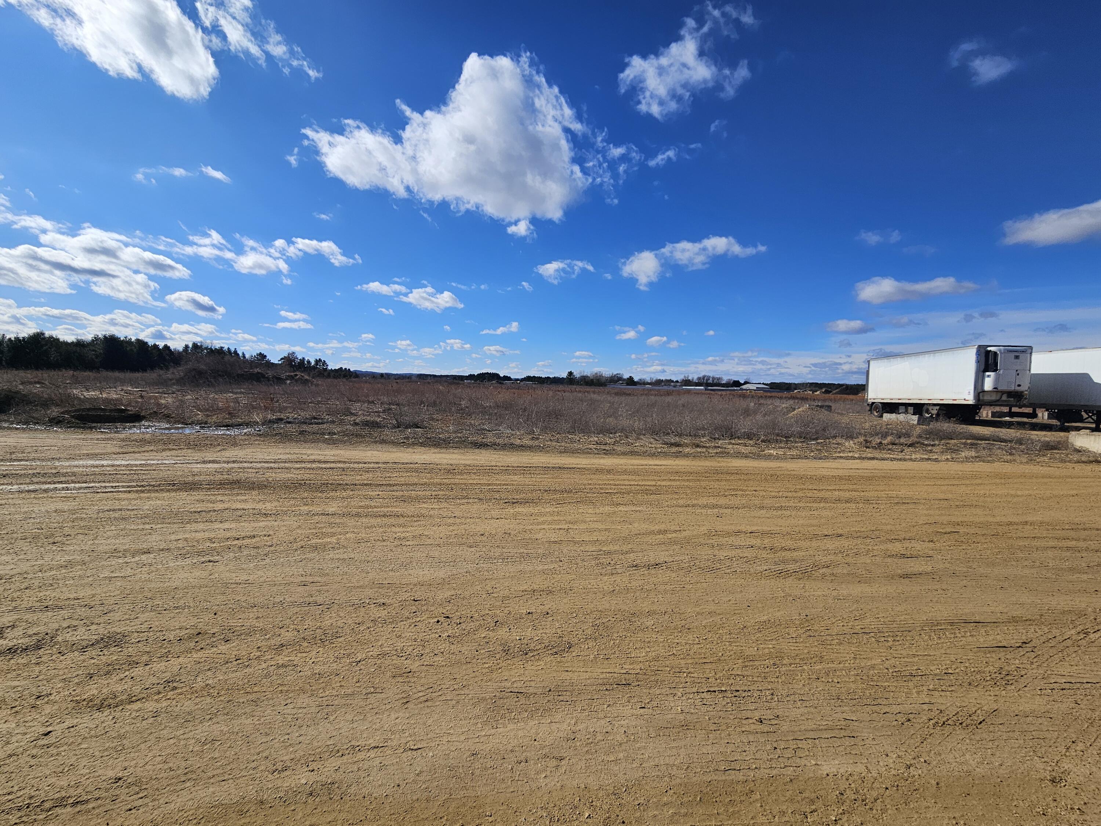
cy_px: 413
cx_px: 550
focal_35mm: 13
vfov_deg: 89.9
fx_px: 413
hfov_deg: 106.2
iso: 50
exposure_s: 1/5243
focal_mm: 2.2
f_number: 2.2
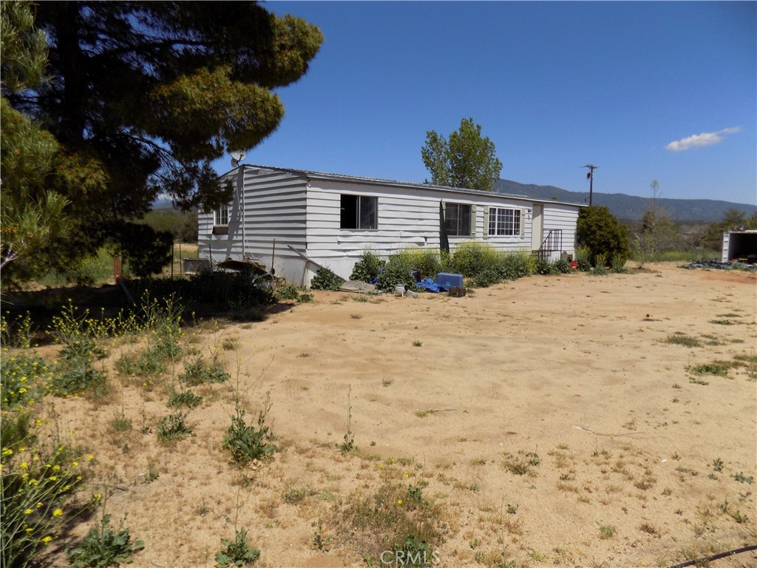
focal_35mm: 23
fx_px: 503
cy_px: 284
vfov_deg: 58.9
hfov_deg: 73.9
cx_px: 378
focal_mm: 4
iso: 80
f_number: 9.9
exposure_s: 1/200
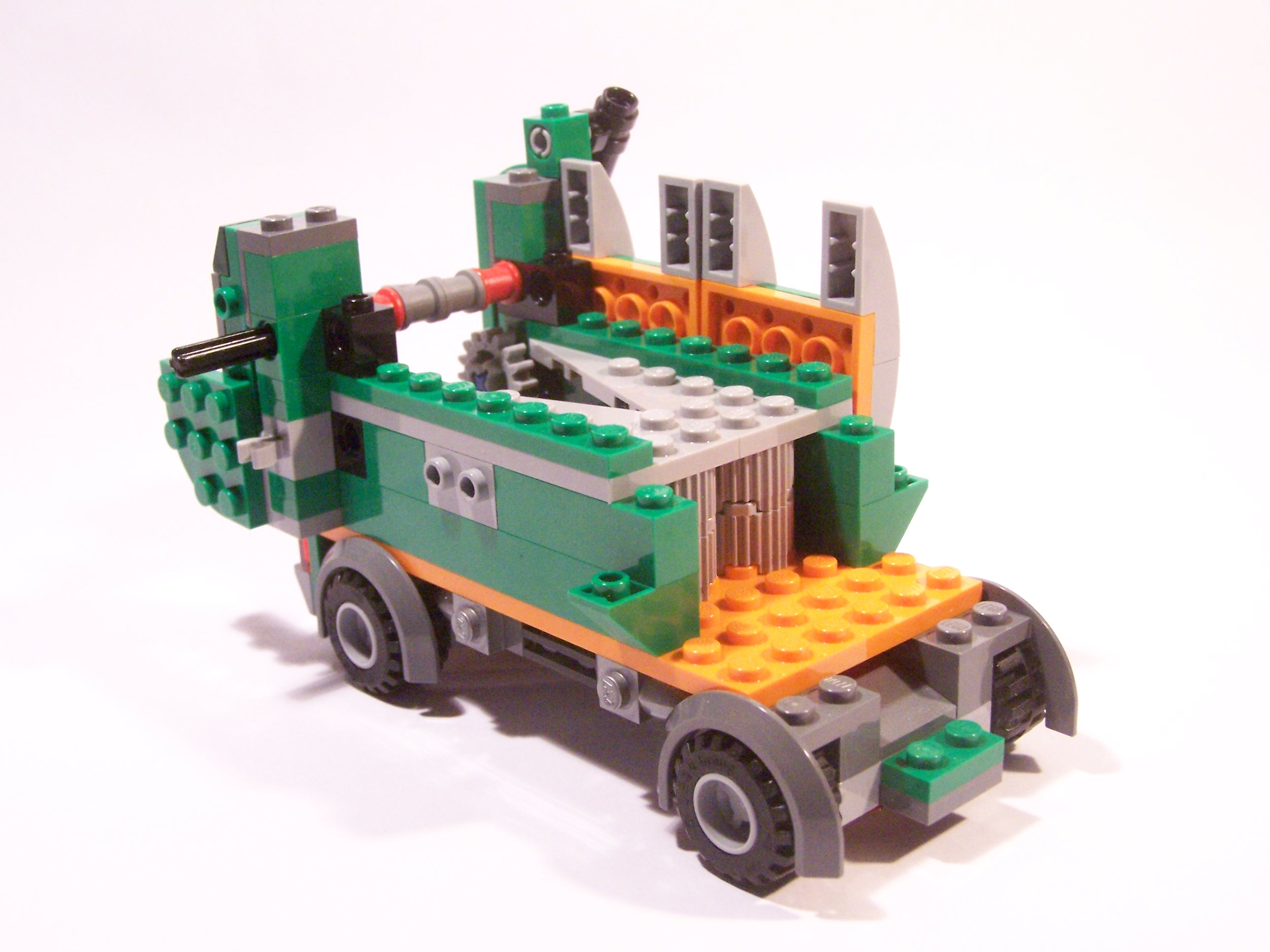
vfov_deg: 28.6
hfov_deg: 37.5
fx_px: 1871
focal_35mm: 51
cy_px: 476
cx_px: 635
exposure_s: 1/45
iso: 400
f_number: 3.2
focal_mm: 8.5
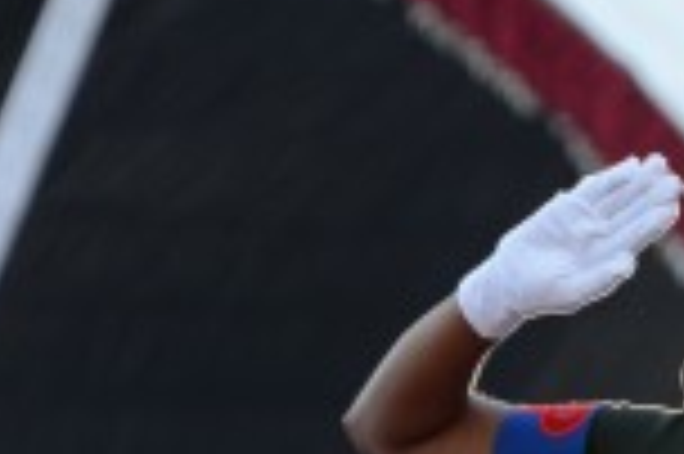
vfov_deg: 2.0
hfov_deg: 3.1
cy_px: 827
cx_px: 882
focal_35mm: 670
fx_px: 12716
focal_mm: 170
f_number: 5.6
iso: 400
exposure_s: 1/80
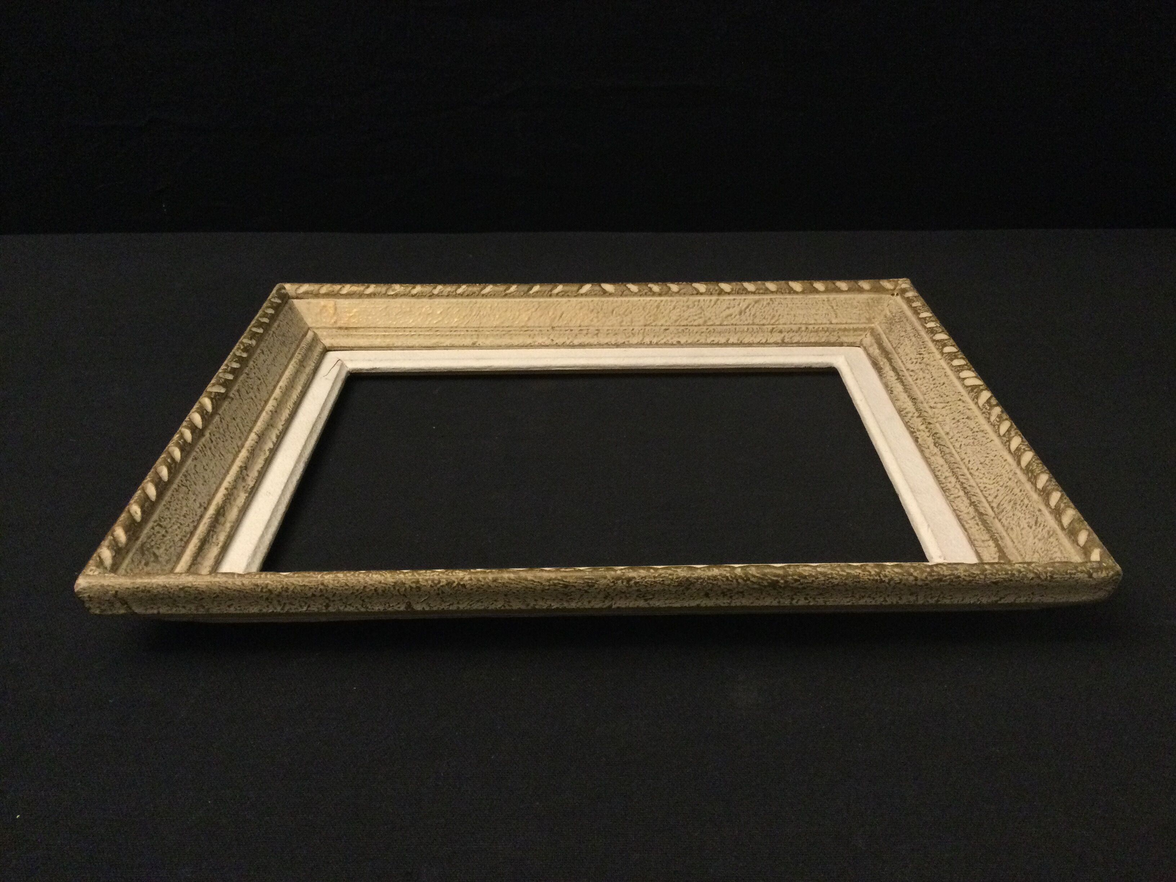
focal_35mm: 31
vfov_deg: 45.4
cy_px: 441
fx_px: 1053
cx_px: 588
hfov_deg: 58.4
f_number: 2.4
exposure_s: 1/20
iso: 200
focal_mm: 3.3
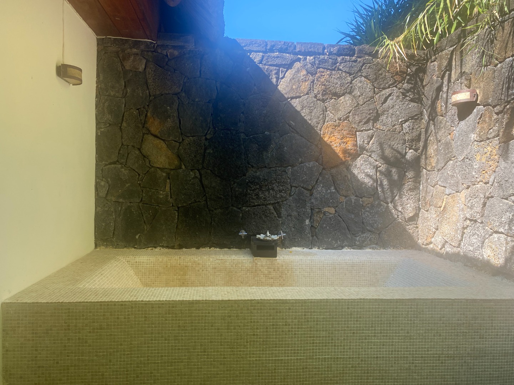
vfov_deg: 53.1
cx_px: 257
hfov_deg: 67.3
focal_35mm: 26
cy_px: 192
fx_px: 386
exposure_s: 1/201
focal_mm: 4.25
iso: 32
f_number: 1.8
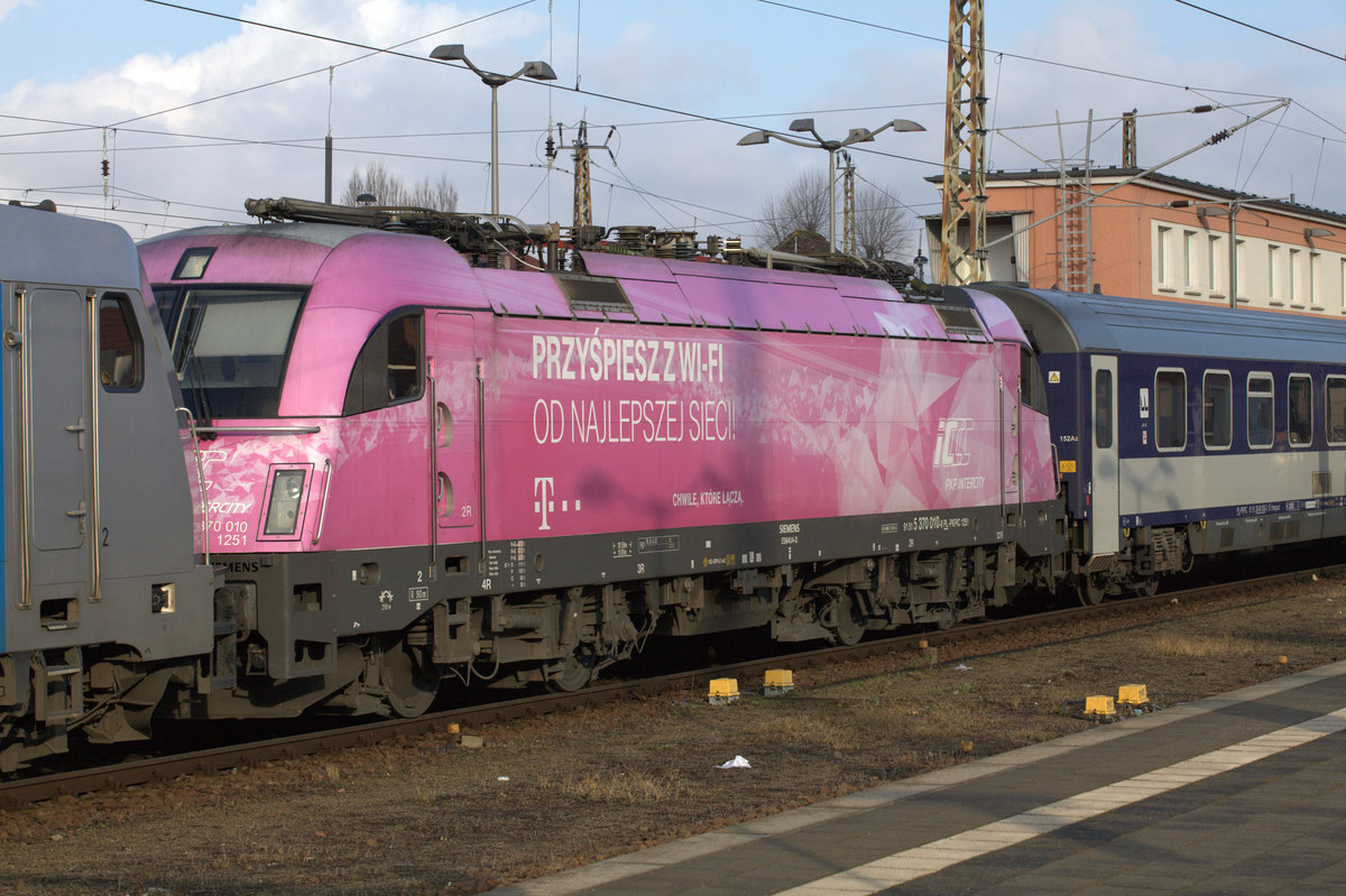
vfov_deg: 15.0
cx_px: 673
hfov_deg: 22.4
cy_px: 448
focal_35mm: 91
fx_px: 3401
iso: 500
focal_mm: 94
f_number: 10
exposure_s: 1/640
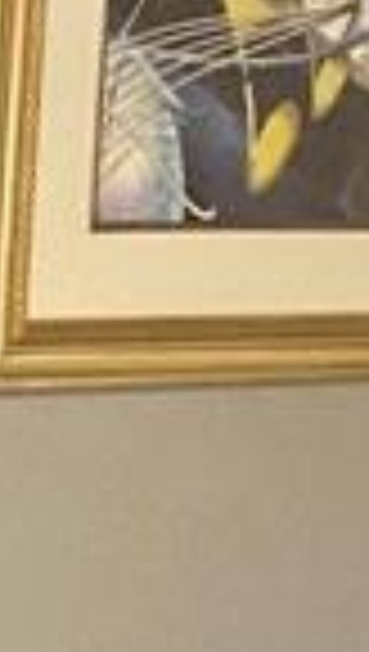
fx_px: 3465
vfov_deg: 10.6
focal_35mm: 200
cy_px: 778
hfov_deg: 5.1
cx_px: -1382
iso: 500
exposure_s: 1/40
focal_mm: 4.25
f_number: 1.8
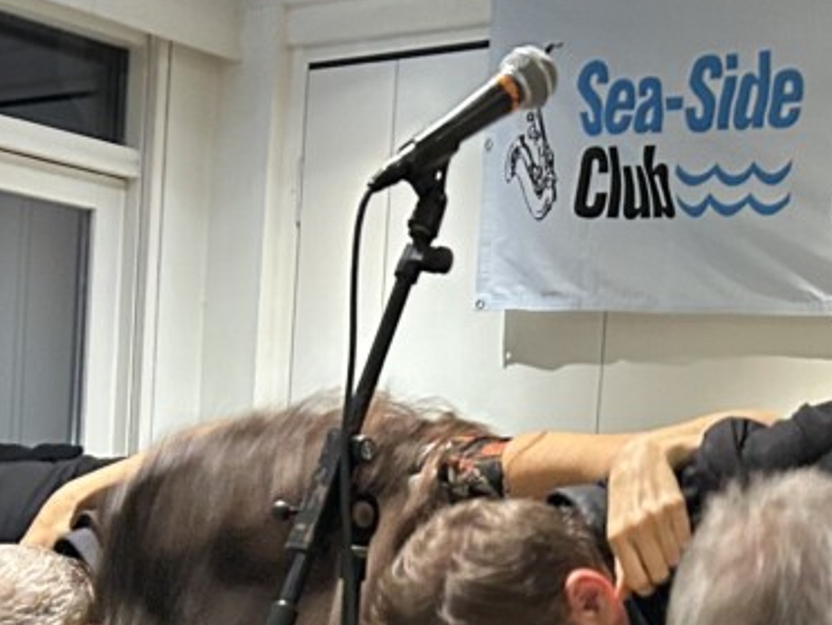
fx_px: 2021
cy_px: 762
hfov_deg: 23.1
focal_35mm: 84
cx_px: 608
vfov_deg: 16.8
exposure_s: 1/25
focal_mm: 5.7
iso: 500
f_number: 1.5
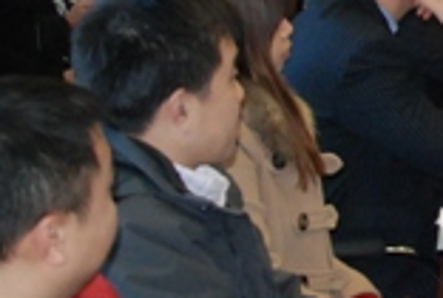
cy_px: -74
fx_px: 2295
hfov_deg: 10.3
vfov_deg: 7.4
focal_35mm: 186
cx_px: 845
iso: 1000
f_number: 5
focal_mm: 26
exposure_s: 1/60
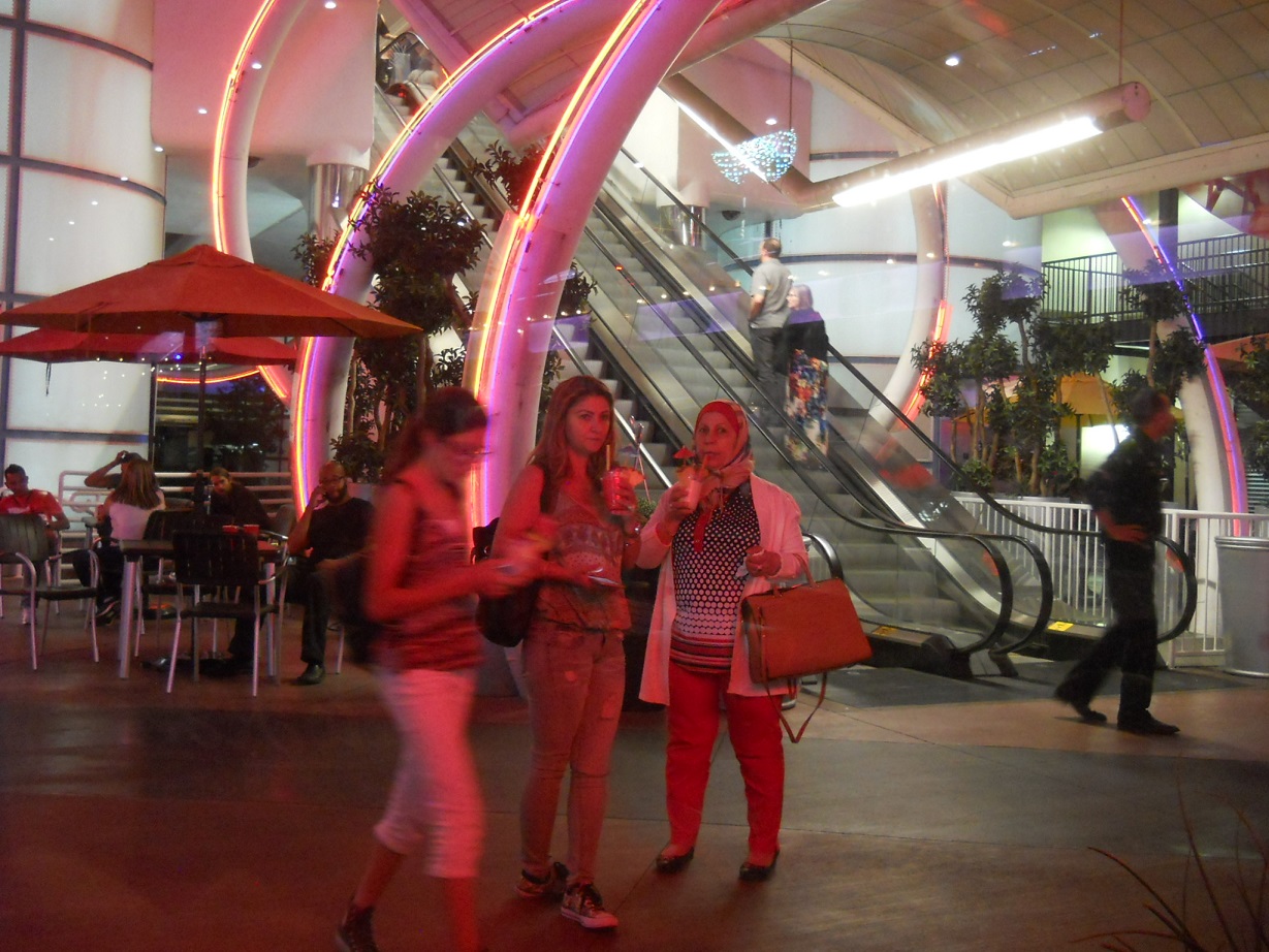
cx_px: 634
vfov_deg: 35.1
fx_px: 1503
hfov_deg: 45.8
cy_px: 476
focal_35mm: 41
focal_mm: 6.72
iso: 400
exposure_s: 1/13
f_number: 3.1
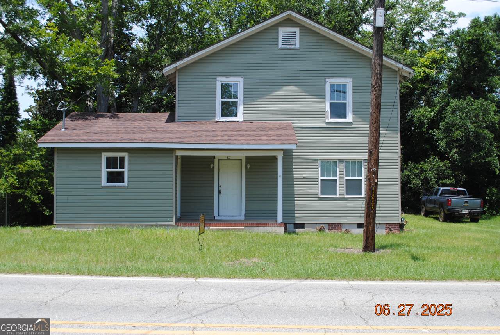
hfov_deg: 53.0
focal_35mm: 36
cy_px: 168
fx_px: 501
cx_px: 250
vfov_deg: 37.0
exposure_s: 1/250
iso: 100
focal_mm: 24
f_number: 8
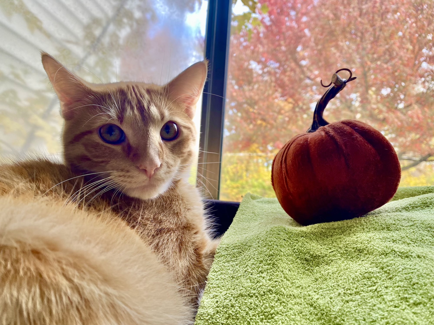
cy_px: 162
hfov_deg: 67.3
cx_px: 217
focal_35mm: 26
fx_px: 326
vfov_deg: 53.1
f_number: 1.8
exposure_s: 1/122
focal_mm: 4.25
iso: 64
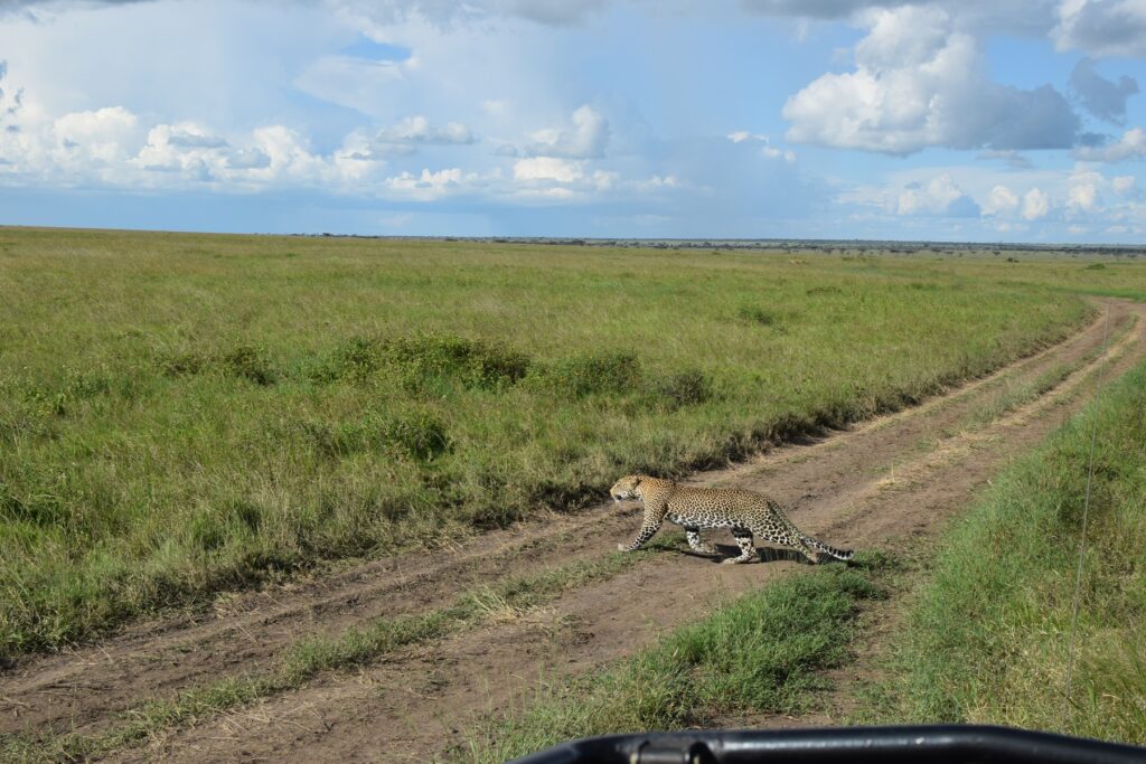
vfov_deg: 25.8
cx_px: 573
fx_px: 1671
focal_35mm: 52
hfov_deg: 37.8
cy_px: 382
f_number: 9
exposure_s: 1/320
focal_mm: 35
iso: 200
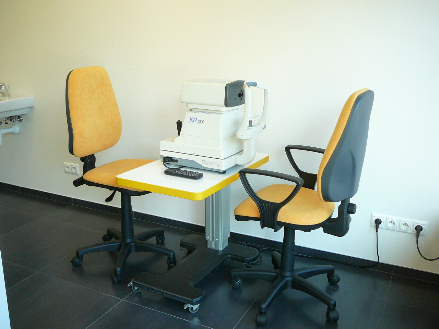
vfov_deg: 40.7
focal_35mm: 35
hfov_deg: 52.6
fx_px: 444
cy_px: 164
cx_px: 220
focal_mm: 5.2
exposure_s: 1/15
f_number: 2.8
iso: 125
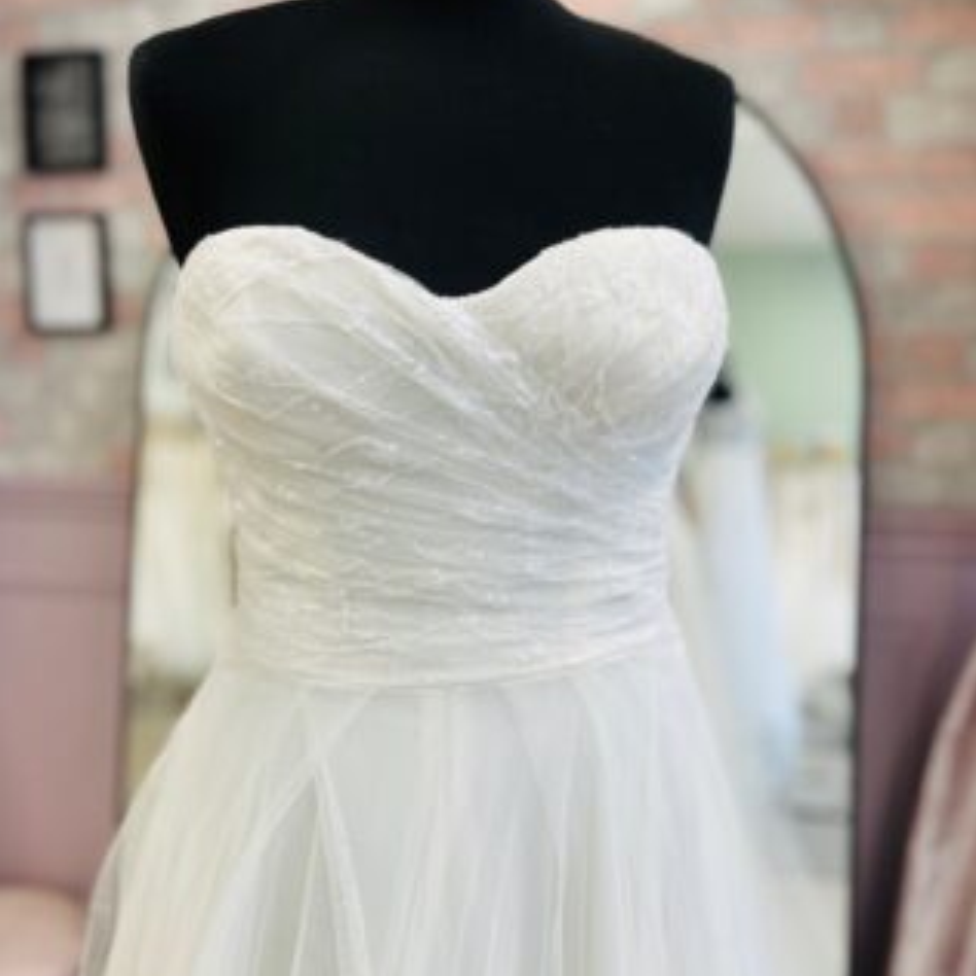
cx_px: 488
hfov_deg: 52.5
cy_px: 428
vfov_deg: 52.4
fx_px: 989
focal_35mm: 31
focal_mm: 5.1
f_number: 1.6
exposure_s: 1/100
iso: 80
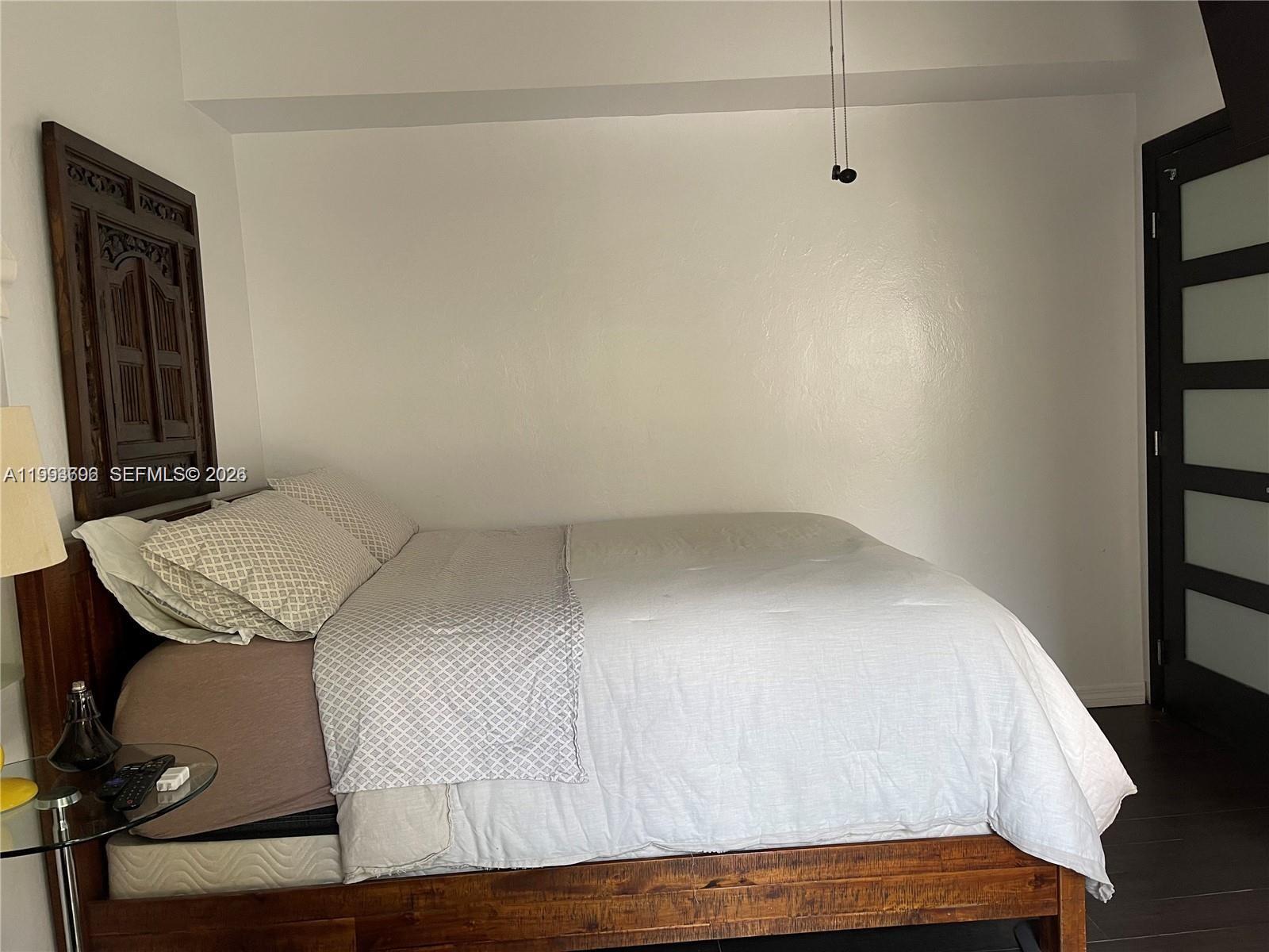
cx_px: 634
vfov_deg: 54.9
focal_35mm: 25
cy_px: 476
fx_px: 916
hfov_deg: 69.4
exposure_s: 1/74
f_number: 1.6
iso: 125
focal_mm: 5.1
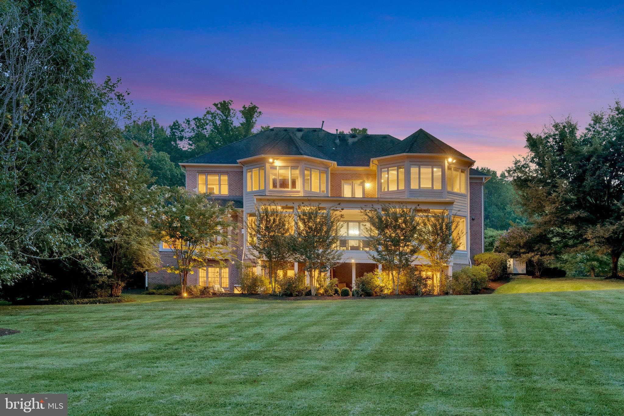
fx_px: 589
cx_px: 312
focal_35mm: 34
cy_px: 208
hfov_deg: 55.8
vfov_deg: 38.9
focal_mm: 34
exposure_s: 1.3
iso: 1250
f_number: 9
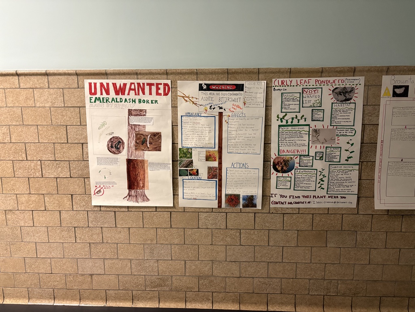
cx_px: 208
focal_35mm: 26
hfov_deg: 67.3
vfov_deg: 53.1
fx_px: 312
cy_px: 156
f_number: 1.6
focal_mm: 5.96
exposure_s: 1/40
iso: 400
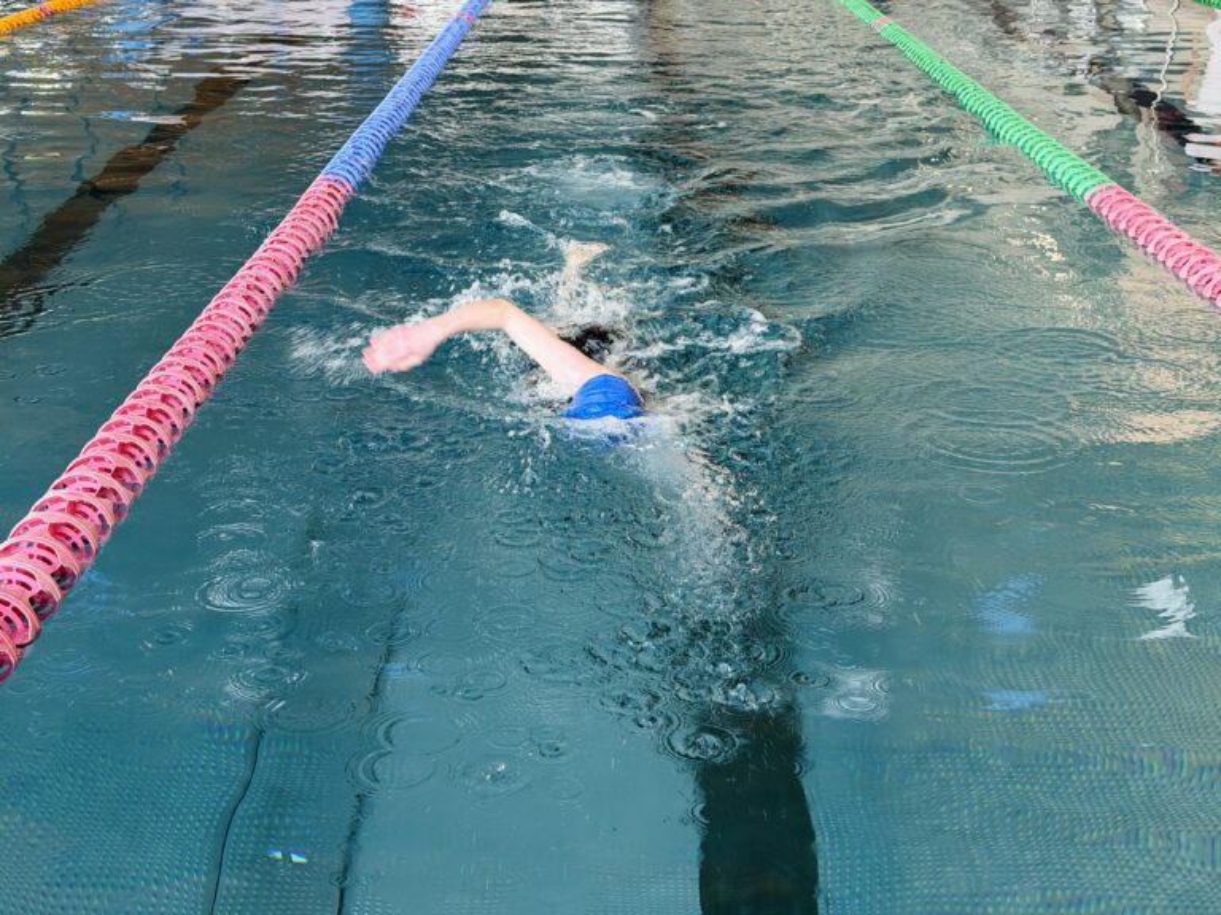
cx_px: 610
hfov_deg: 39.7
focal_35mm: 48
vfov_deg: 30.3
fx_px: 1693
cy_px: 458
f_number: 1.78
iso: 80
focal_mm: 6.76
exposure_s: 1/50
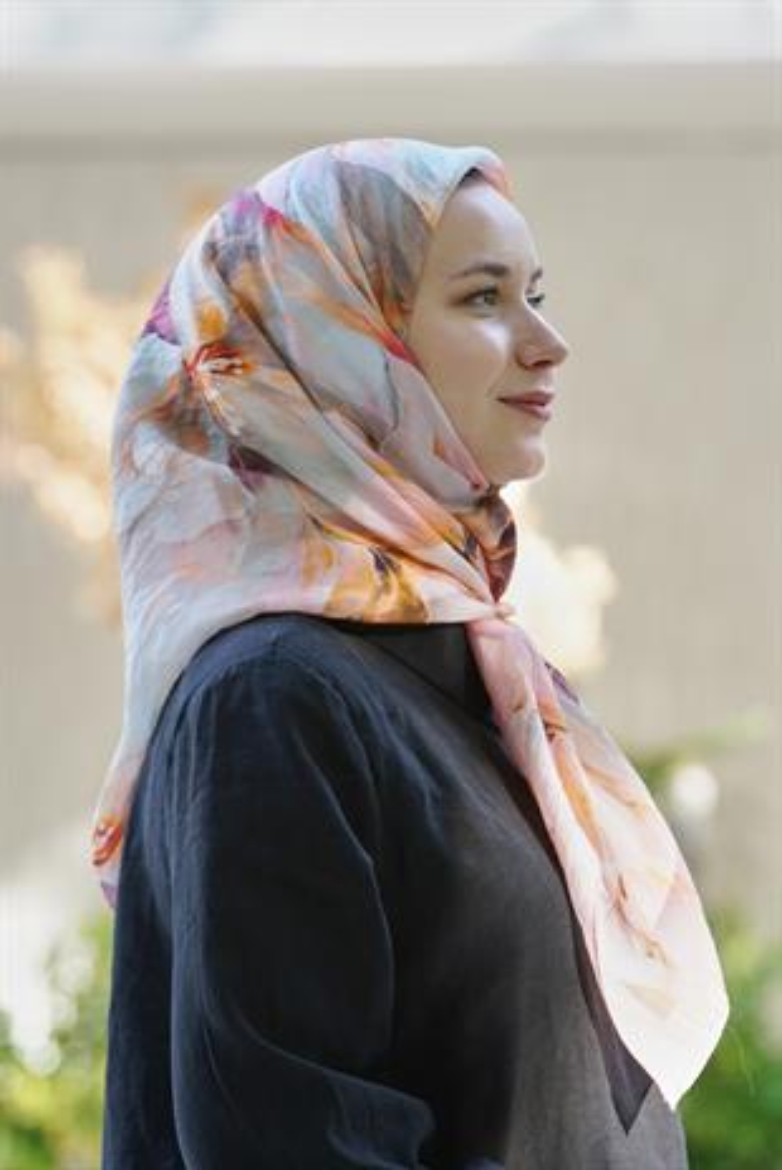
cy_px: 585
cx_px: 391
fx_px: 5368
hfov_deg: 8.3
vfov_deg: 12.4
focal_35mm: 165
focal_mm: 165
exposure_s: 1/125
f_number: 5.6
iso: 500
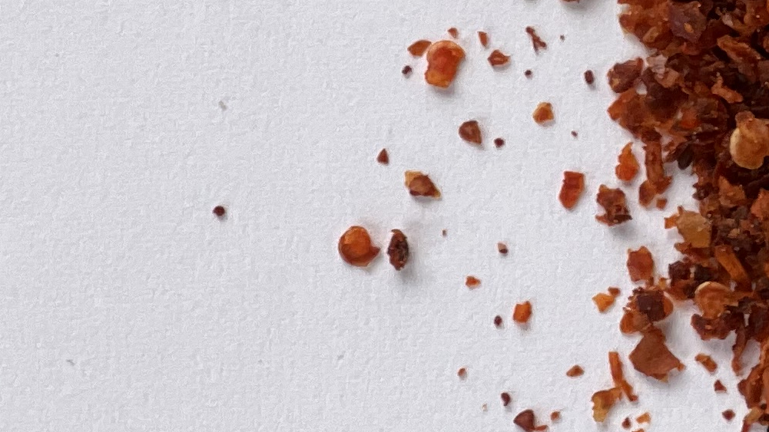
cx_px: 1194
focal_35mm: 338
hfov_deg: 6.3
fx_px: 6892
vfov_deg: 3.6
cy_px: -146
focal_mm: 9
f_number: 2.8
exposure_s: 1/121
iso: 64
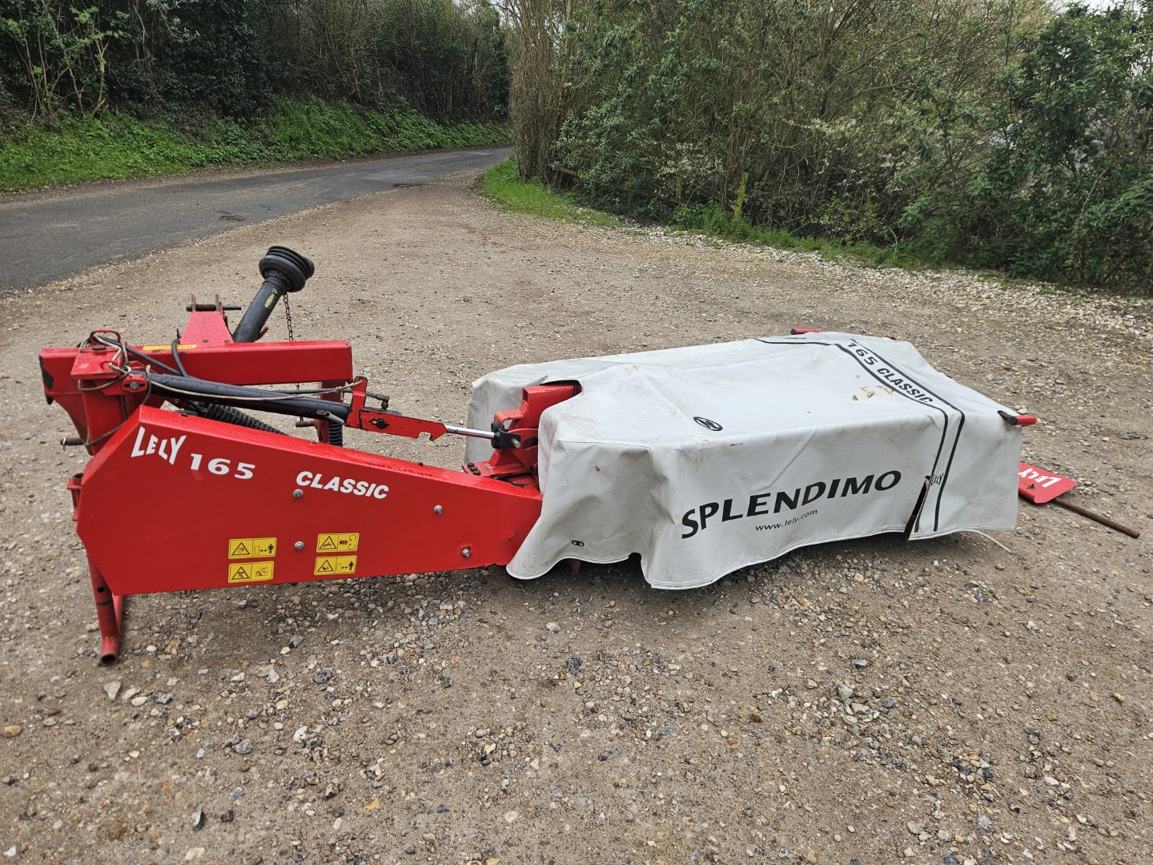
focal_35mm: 23
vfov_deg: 58.9
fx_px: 766
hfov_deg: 73.9
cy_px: 432
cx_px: 576
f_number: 1.8
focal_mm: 5.4
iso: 25
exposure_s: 1/327
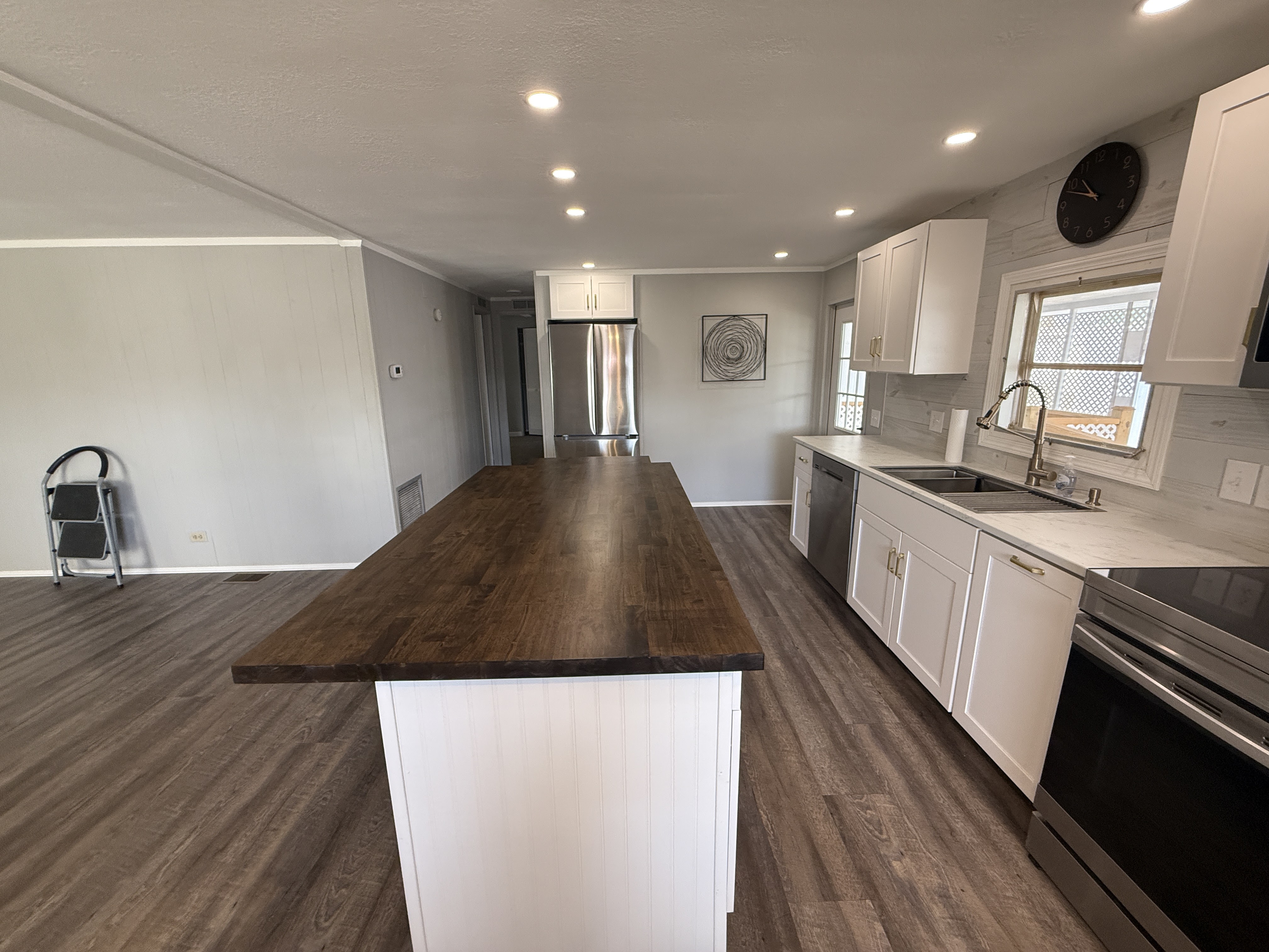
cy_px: 476
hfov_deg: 102.1
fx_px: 513
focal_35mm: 14
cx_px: 634
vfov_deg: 85.7
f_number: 2.2
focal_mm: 2.22
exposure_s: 1/120
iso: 320
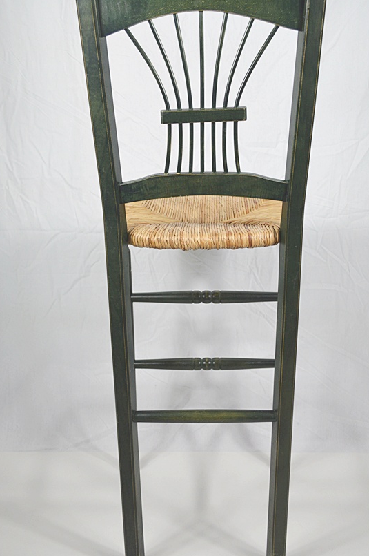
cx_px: 199
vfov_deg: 47.4
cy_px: 253
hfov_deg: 32.5
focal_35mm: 41
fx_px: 632
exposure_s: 1/80
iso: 400
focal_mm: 22
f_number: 4.5
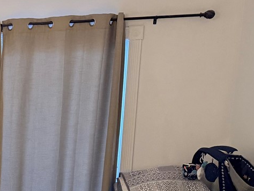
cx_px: -134
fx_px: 595
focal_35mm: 81
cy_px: 233
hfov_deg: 20.4
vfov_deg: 17.3
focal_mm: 6.76
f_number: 1.78
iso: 500
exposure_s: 1/60
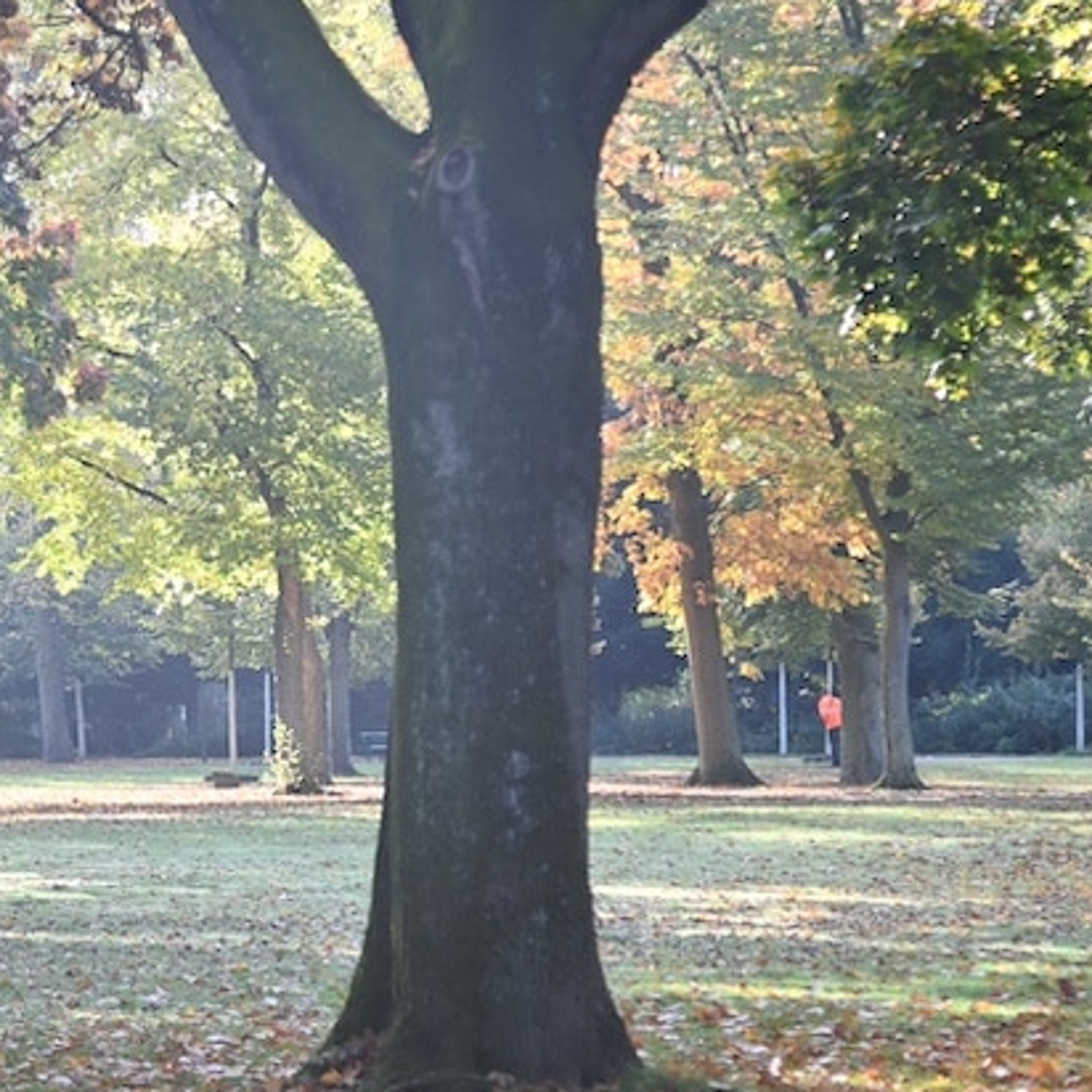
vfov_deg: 11.8
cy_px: 680
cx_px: 281
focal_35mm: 148
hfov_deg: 11.8
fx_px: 5282
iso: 100
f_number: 4
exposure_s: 1/100
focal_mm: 70
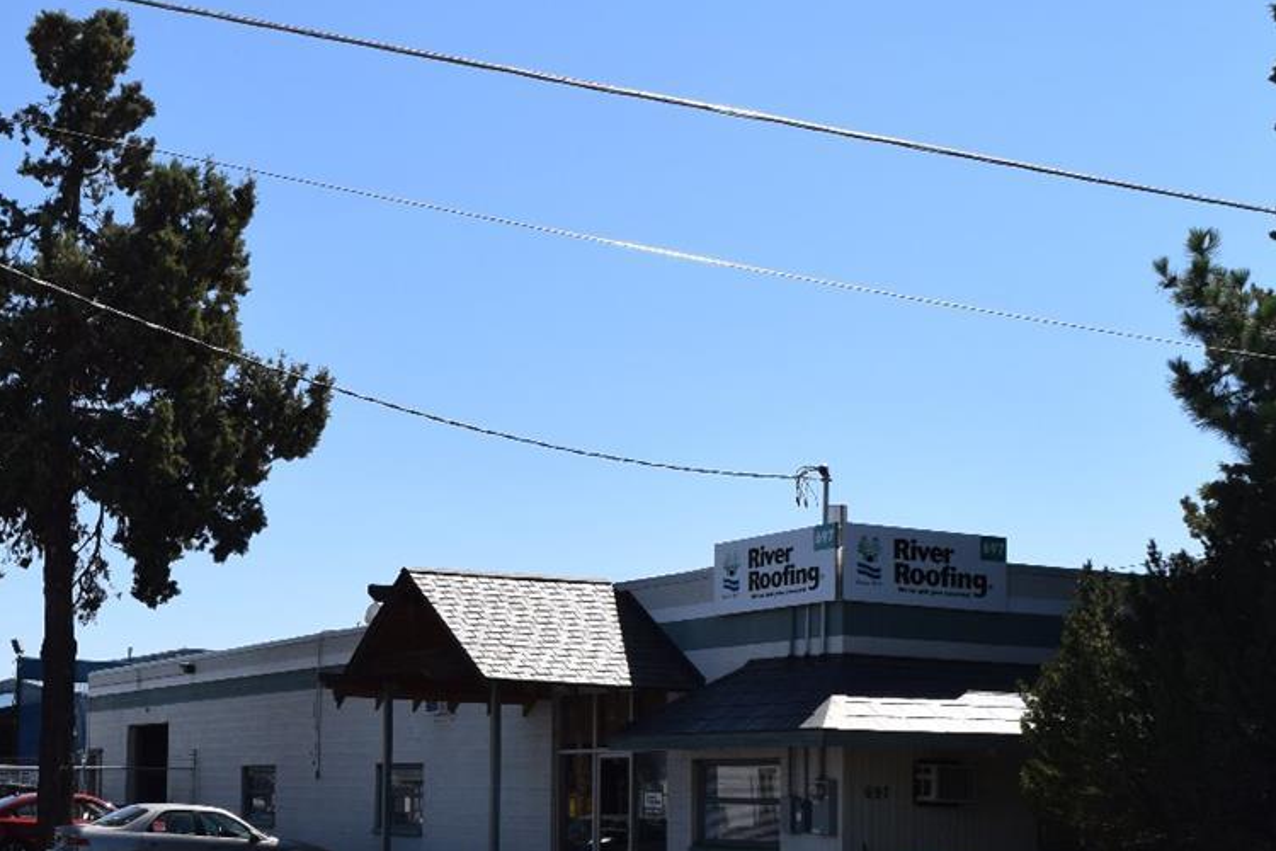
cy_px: 601
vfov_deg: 24.9
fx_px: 1914
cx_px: 185
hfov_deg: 35.2
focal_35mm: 54
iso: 200
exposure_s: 1/400
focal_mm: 18
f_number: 10
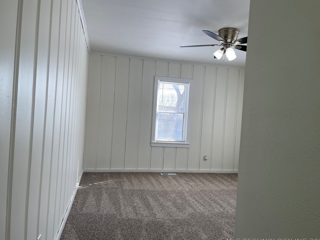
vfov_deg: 53.1
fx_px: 240
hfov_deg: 67.3
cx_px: 163
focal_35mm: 26
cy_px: 123
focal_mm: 5.1
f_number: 1.6
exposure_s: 1/210
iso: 32
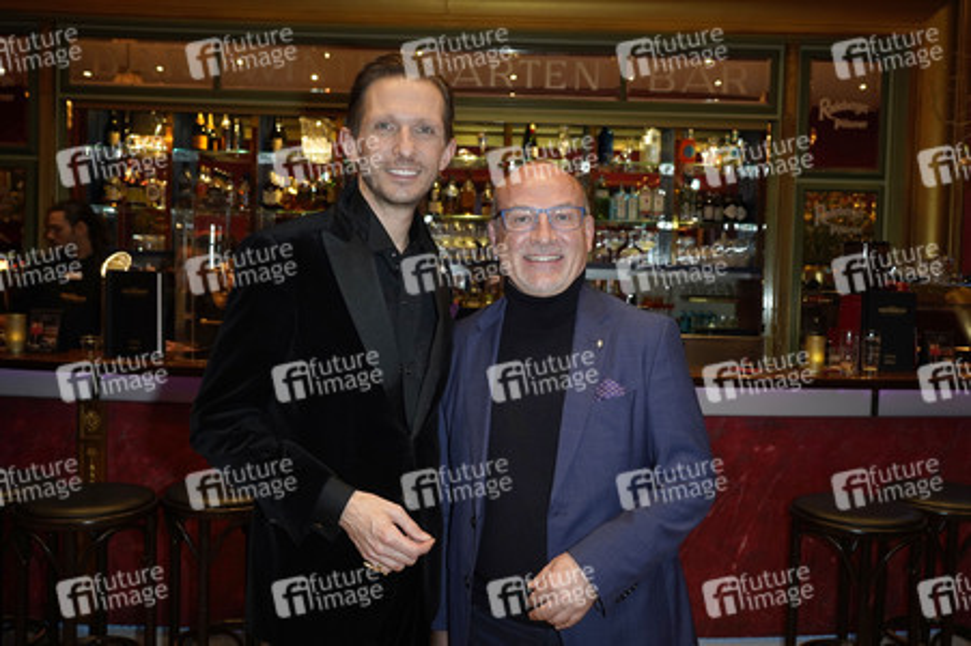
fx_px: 836
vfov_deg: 42.3
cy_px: 323
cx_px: 486
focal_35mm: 31
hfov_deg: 60.3
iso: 1600
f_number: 5
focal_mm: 31
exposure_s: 1/100
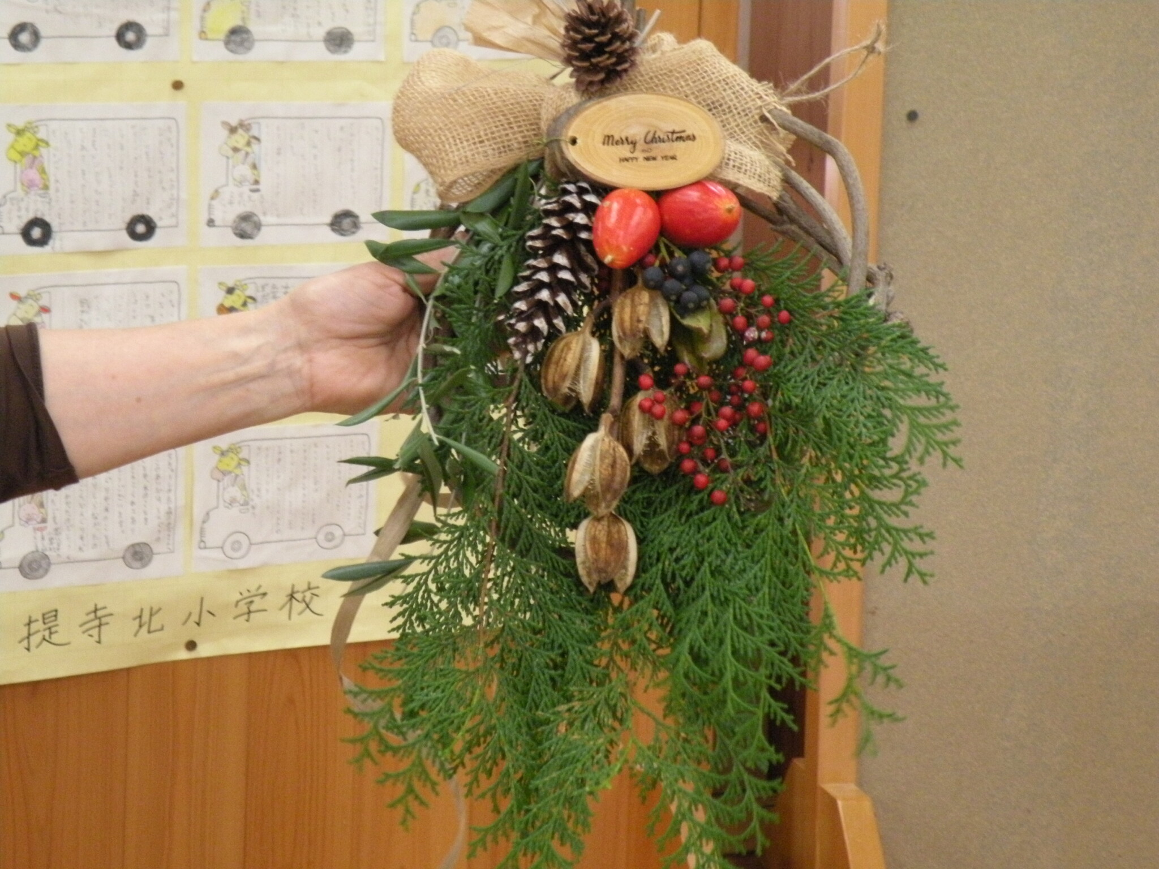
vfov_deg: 13.5
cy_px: 434
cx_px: 580
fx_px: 3683
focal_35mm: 110
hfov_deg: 17.9
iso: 400
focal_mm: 19.4
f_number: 4
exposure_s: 1/22.8
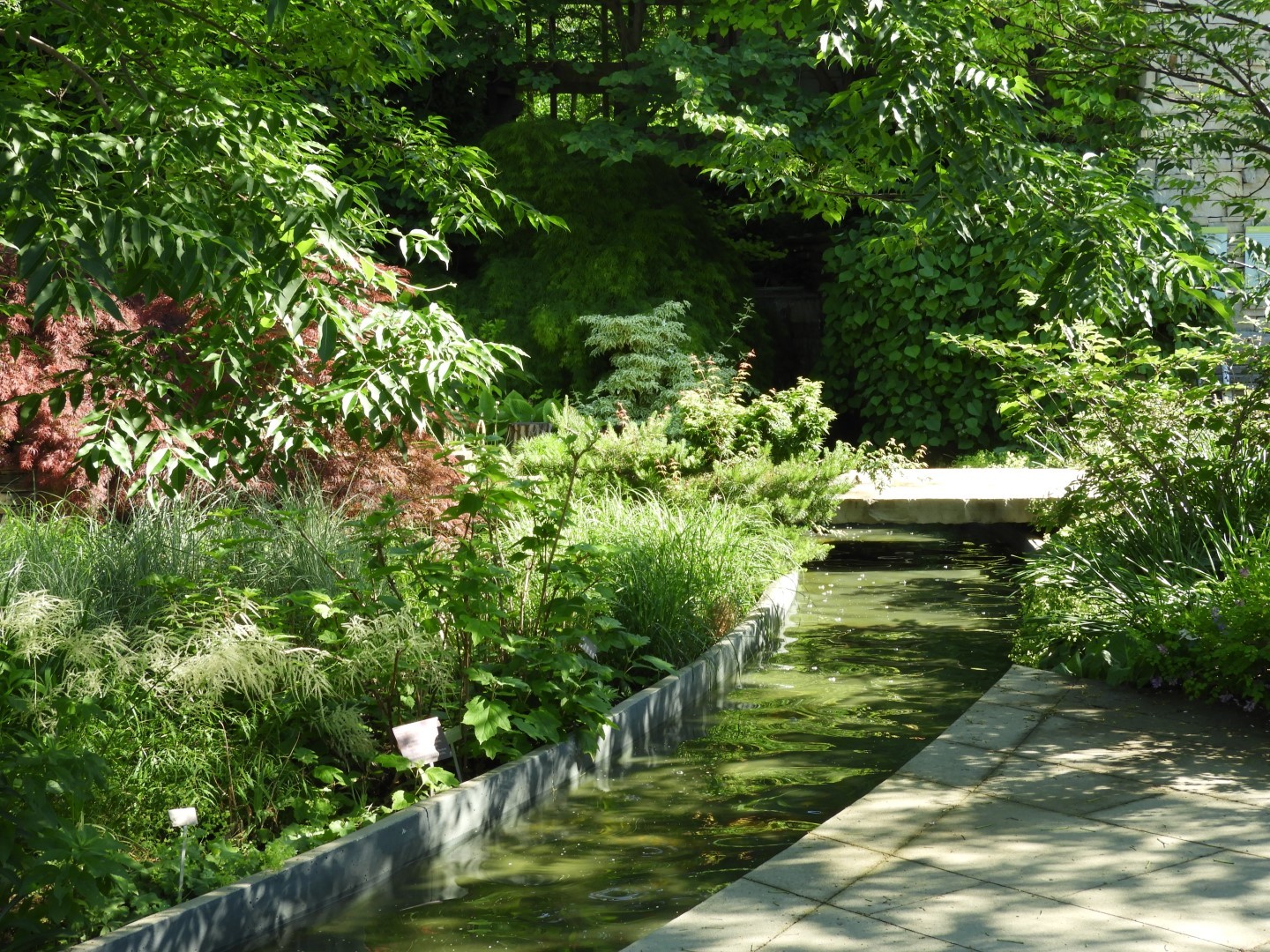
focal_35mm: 60
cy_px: 476
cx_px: 635
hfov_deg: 32.2
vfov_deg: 24.4
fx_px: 2201
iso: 100
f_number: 4.2
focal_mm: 10.7
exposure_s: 1/125
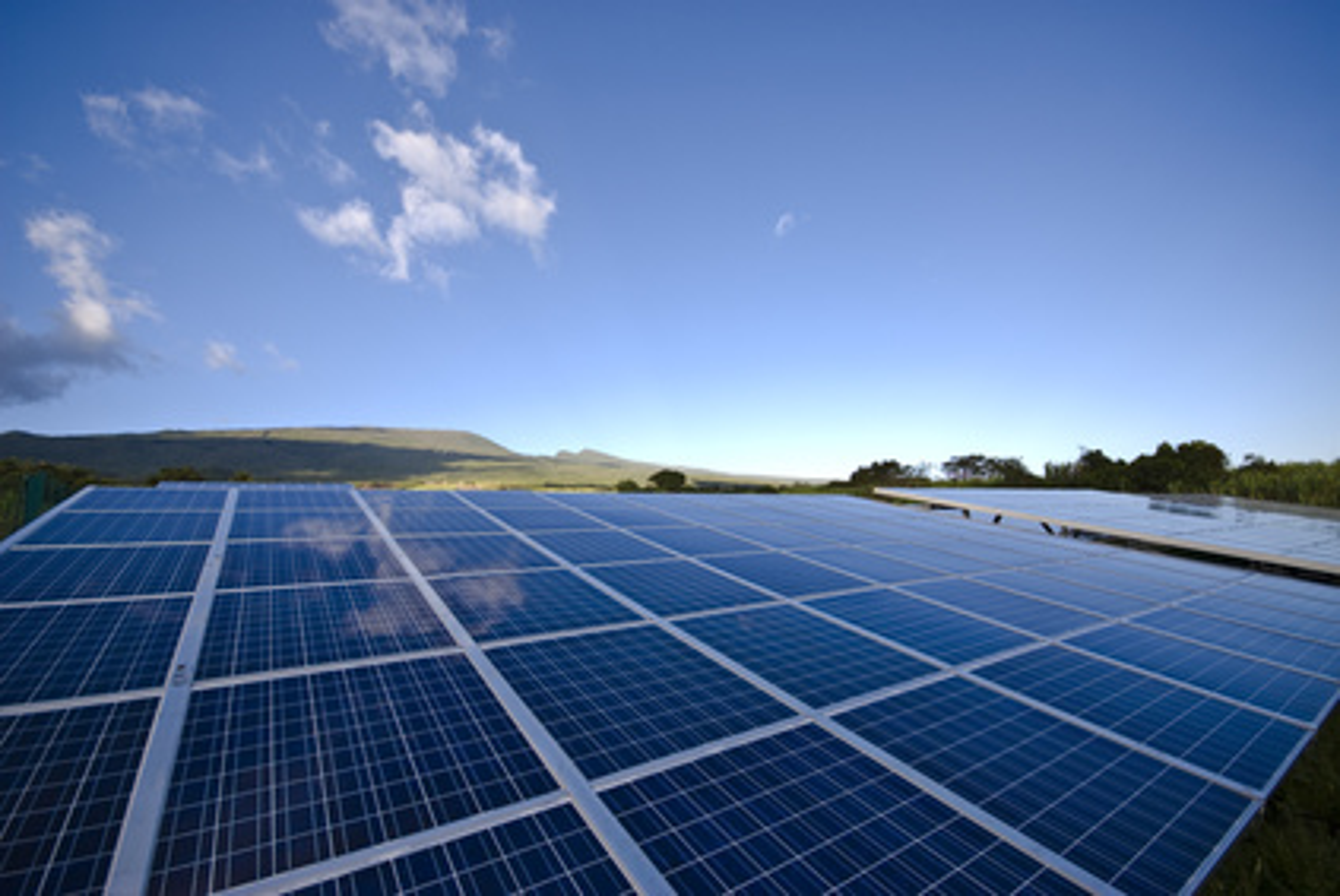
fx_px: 559
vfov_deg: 77.5
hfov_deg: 100.3
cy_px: 448
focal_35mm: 15
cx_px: 670
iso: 100
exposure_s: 1/160
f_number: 6.3
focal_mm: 10
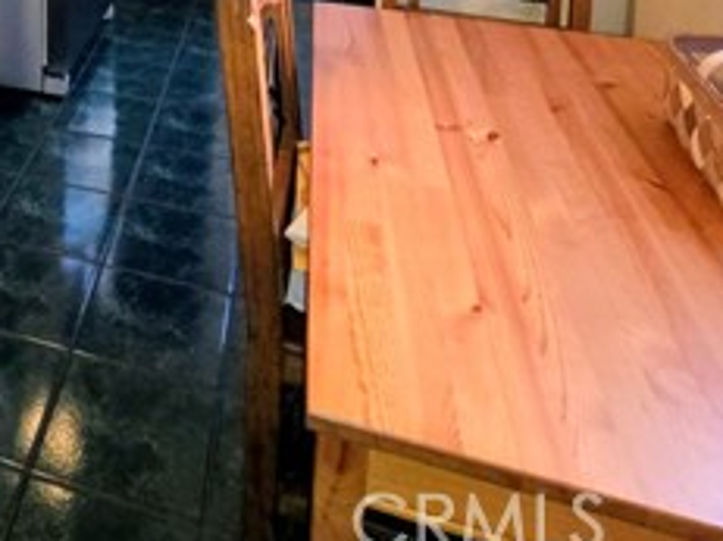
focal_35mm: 36
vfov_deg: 30.3
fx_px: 752
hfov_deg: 41.8
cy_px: -183
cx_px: -56
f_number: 1.9
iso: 250
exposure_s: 1/40
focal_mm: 2.2
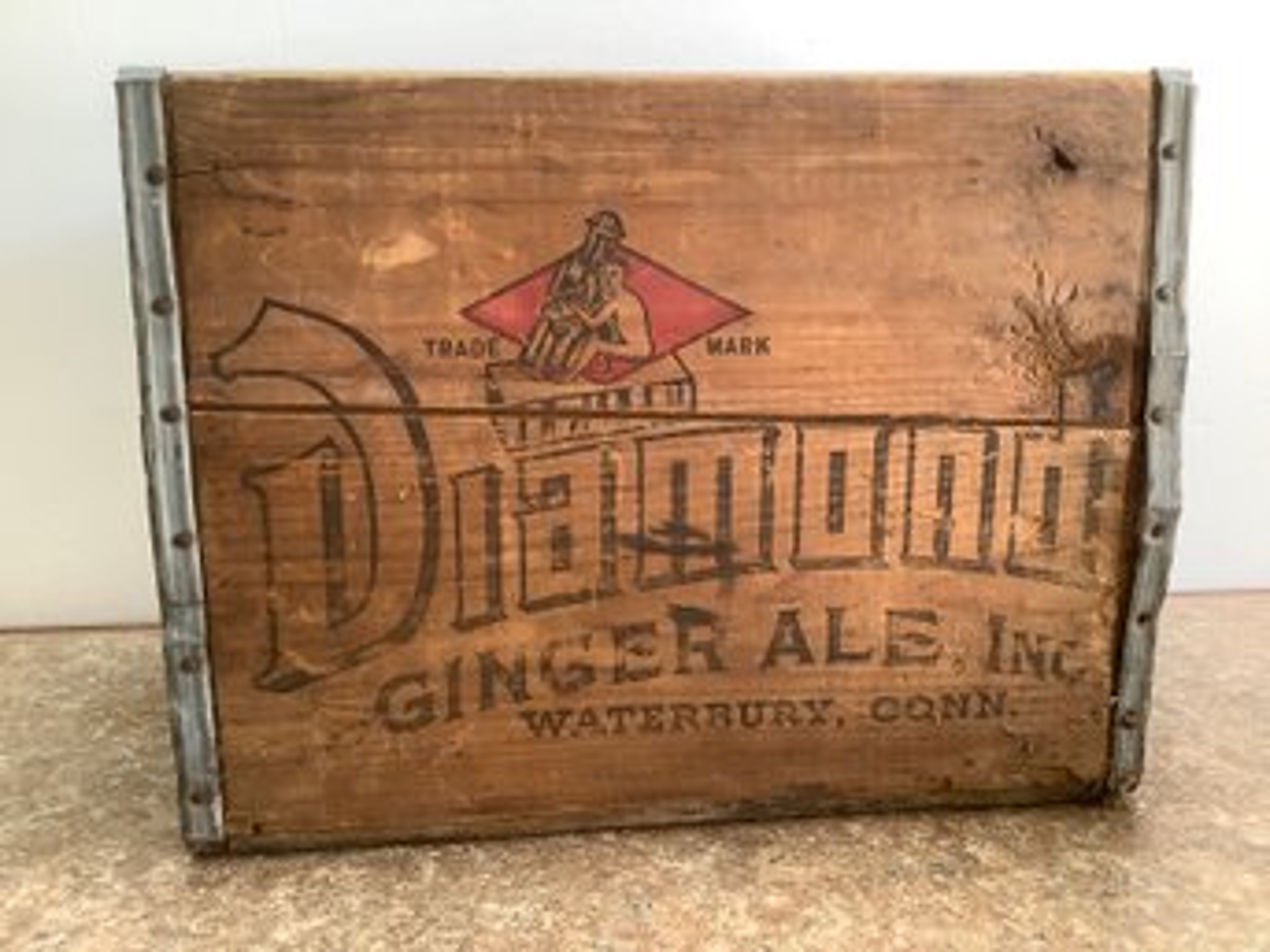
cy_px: 476
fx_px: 1137
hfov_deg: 58.4
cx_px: 635
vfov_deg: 45.4
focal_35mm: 31
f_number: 2.4
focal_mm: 3.3
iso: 80
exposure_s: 1/50
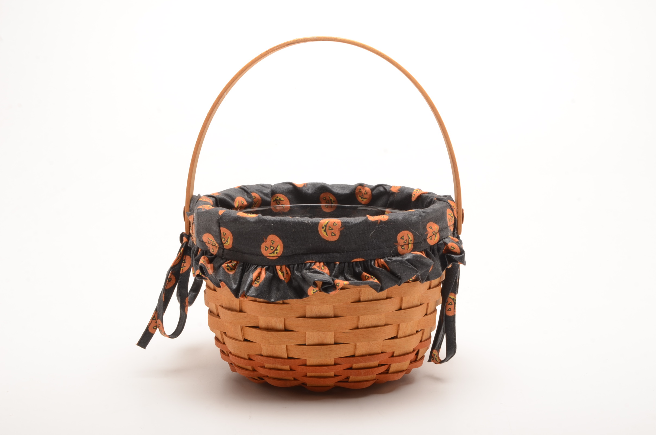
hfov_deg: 34.6
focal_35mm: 58
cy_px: 220
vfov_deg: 23.3
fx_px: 1055
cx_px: 326
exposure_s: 1/200
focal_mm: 38
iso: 100
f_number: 20
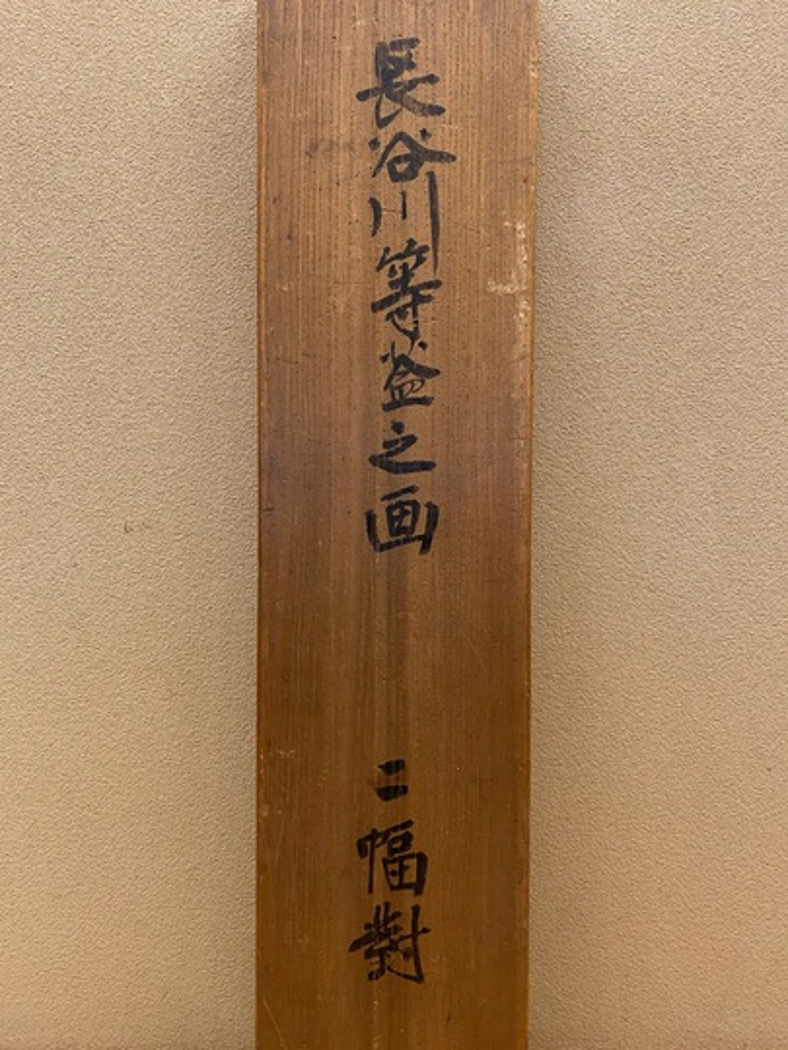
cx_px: 394
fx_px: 789
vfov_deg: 67.3
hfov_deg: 53.1
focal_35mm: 26
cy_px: 525
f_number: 1.8
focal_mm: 4.25
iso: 250
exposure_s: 1/60
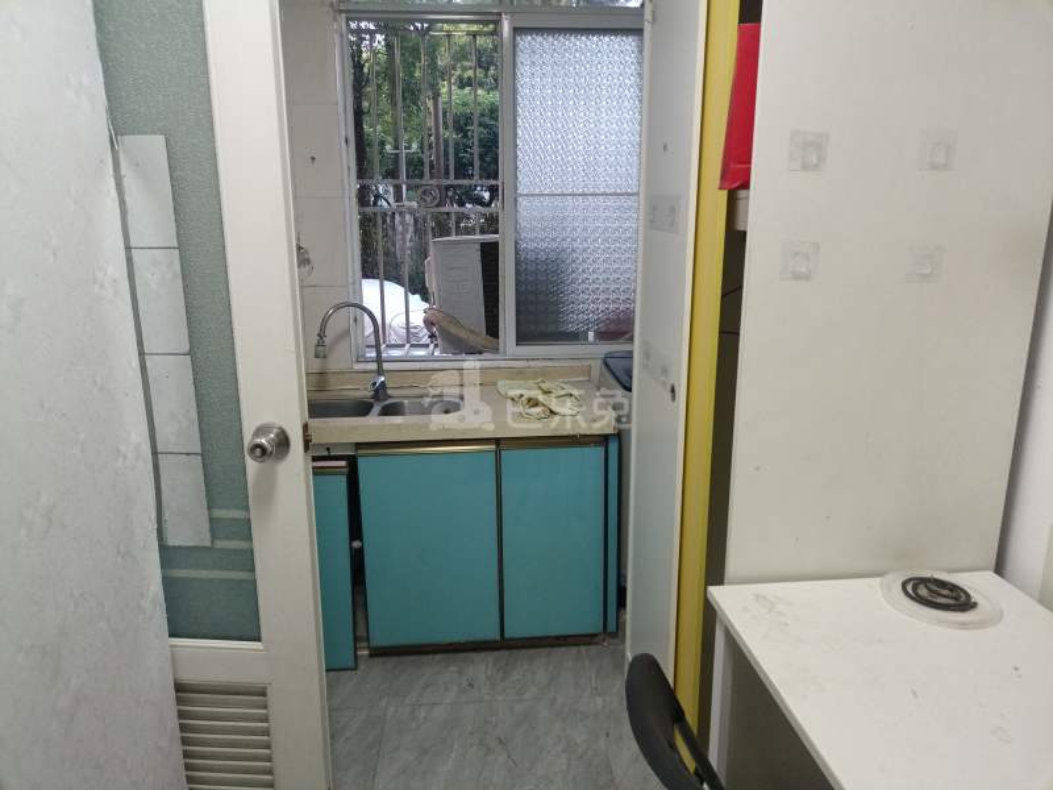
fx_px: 791
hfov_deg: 67.3
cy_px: 395
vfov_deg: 53.1
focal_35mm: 26
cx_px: 526
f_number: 1.8
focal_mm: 4.65
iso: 1089
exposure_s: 1/33.3
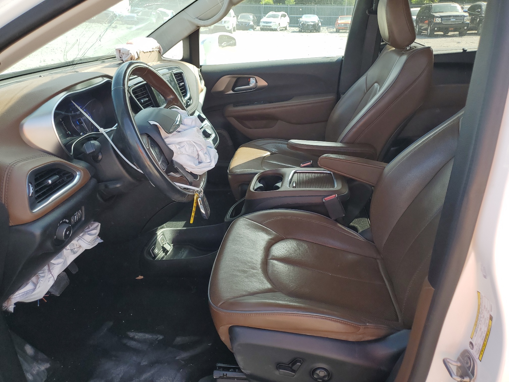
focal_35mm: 26
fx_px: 382
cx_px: 254
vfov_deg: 53.1
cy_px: 191
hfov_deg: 67.3
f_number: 1.5
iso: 50
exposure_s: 1/400
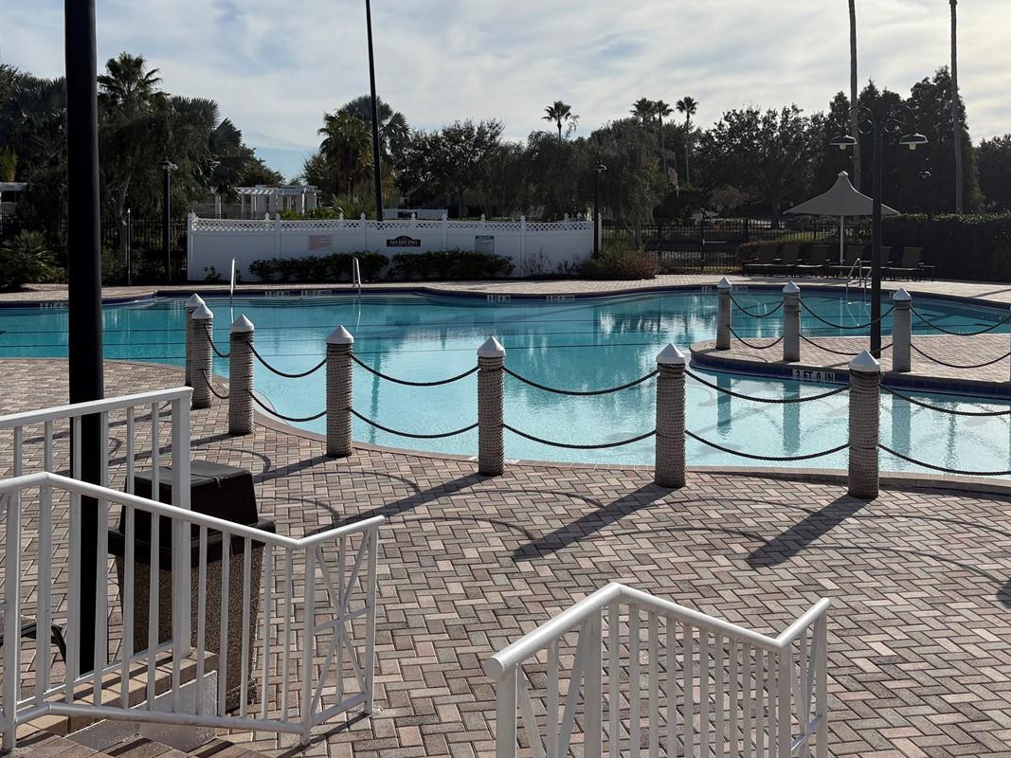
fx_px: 1139
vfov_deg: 36.2
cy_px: 222
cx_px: 560
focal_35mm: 39
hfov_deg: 47.8
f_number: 1.6
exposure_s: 1/10101
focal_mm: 5.96
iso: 50
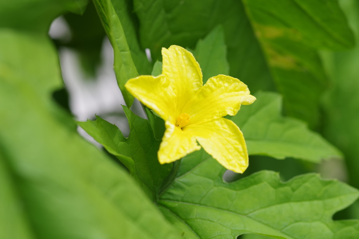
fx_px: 1495
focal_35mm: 150
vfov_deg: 9.1
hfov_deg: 13.7
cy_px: 120
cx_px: 180
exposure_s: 1/160
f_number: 7.1
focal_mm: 100
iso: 125
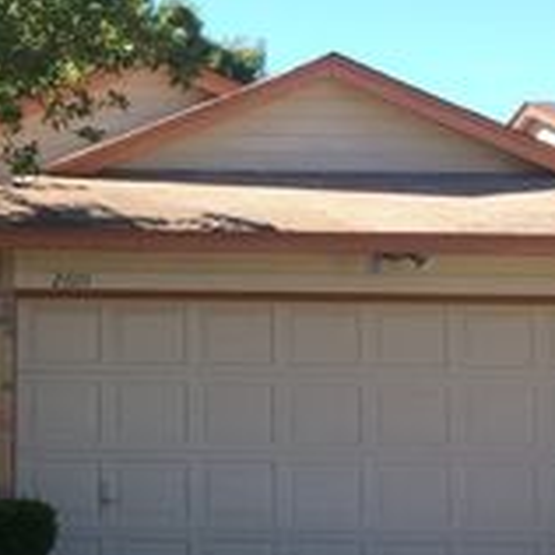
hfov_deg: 19.0
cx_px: -256
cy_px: 314
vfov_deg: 21.4
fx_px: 1469
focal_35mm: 81
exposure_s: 1/554
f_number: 2.2
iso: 32
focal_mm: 4.15
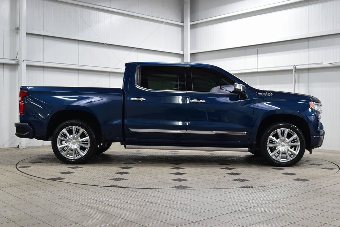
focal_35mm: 44
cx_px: 170
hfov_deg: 45.0
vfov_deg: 30.9
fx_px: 411
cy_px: 114
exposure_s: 1/15
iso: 450
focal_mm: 29
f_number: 6.3
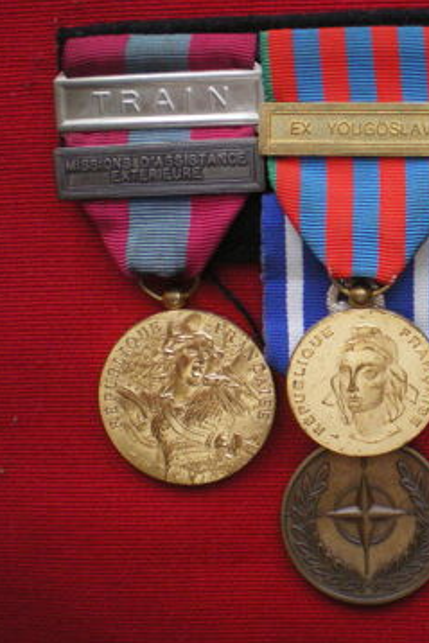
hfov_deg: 24.7
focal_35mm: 53
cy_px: 322
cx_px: 391
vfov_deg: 37.5
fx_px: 946
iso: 400
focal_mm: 6.3
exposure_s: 1/30
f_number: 3.1
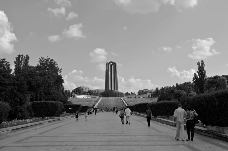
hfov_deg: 53.2
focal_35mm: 36
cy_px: 76
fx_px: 228
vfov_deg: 36.7
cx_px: 114
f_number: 9
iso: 100
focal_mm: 24
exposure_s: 1/320
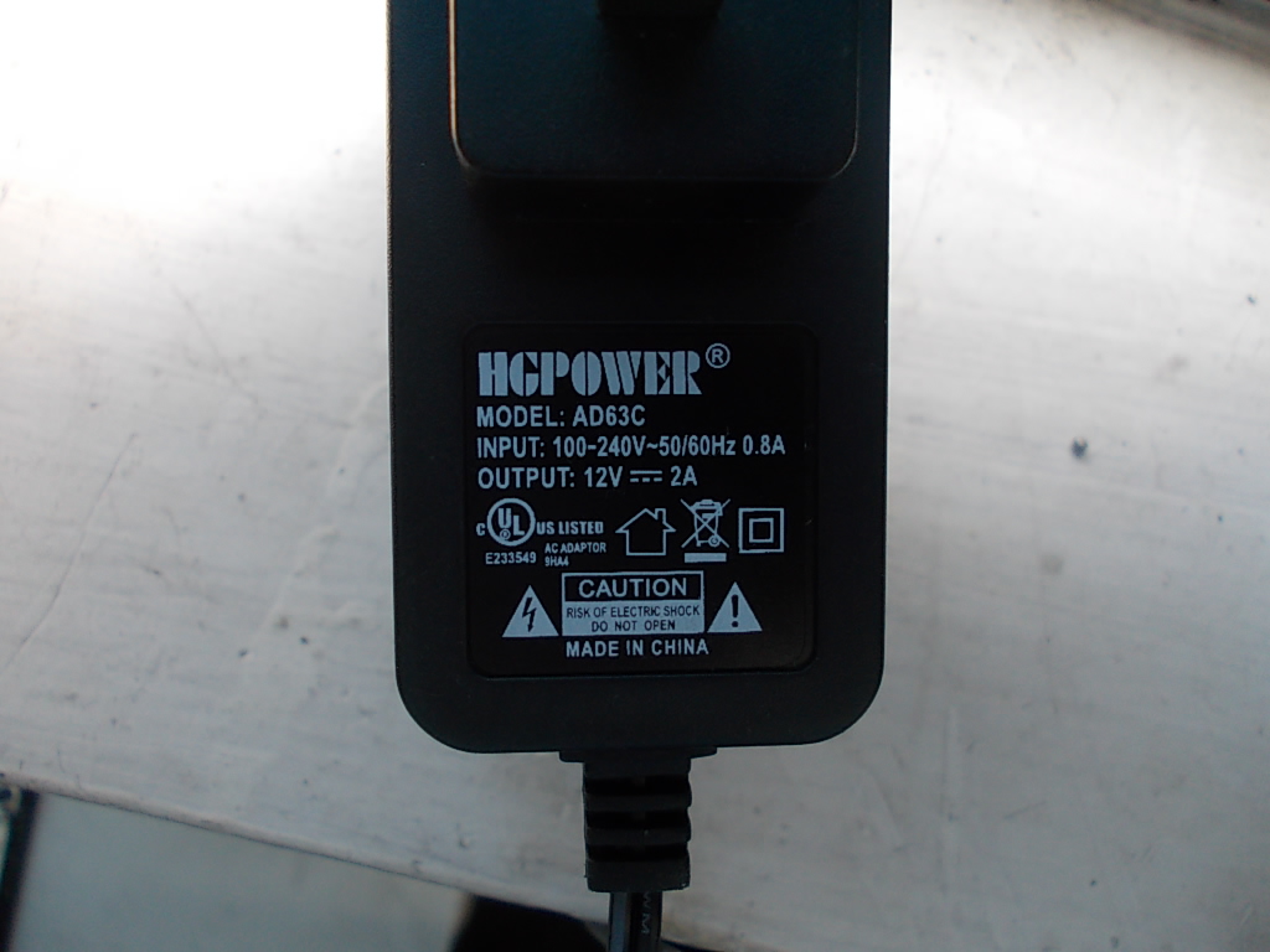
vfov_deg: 49.7
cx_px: 635
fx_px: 1027
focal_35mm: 28
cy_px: 476
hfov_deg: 63.4
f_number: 2.7
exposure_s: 1/50
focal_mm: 4
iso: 80
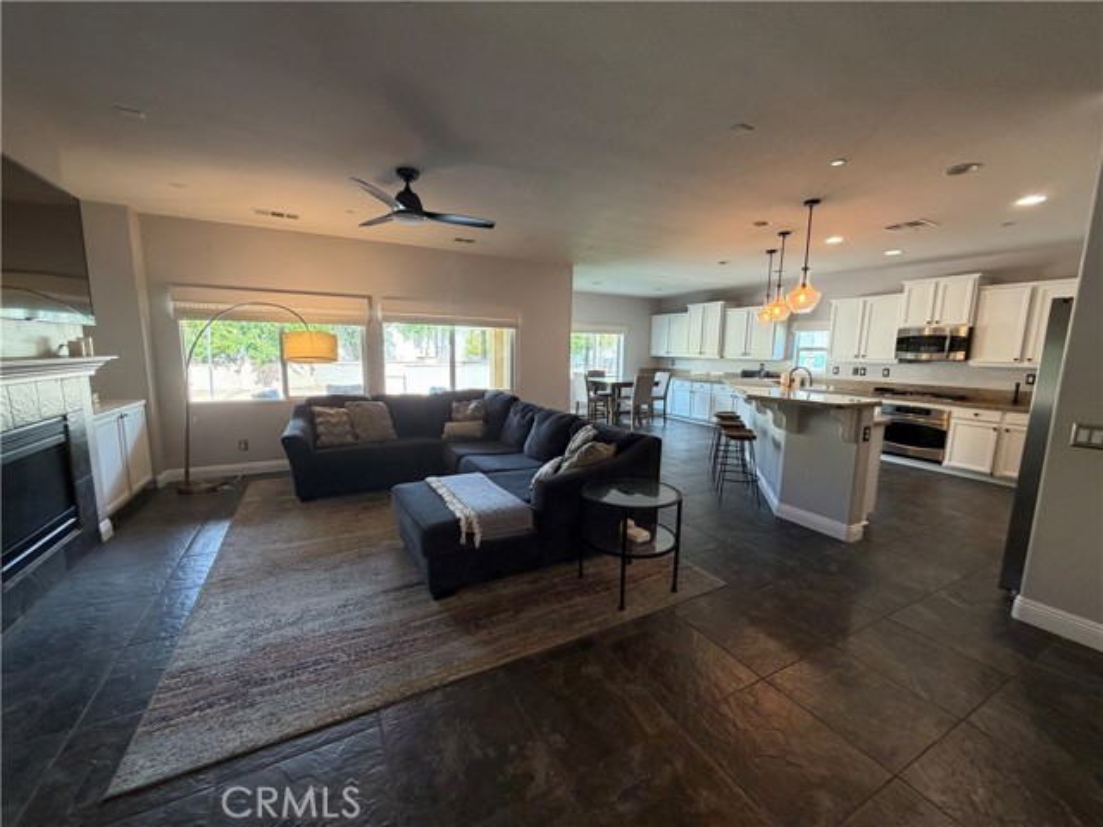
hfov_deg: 102.1
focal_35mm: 14
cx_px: 552
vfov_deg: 85.7
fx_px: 446
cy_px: 414
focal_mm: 2.22
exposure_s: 1/60
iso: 200
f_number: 2.2
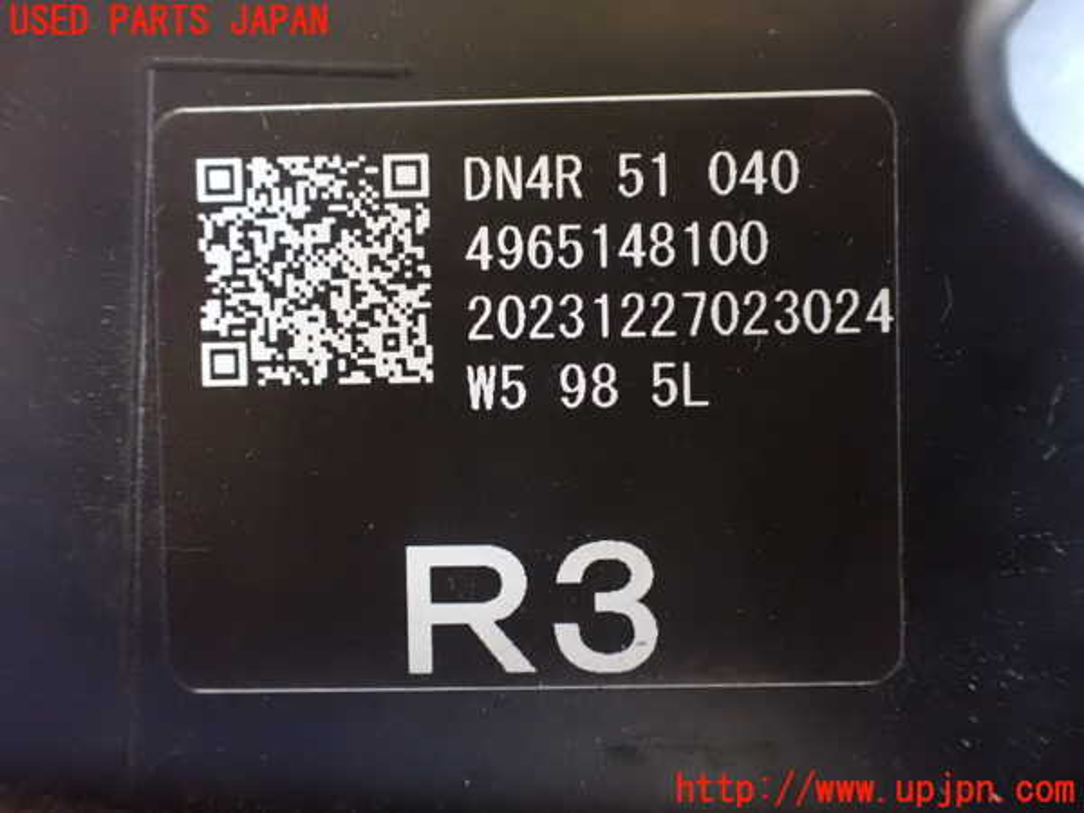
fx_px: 939
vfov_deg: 46.8
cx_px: 542
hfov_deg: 60.0
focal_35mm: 30
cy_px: 406
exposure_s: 1/25
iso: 1600
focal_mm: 5.4
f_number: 2.3
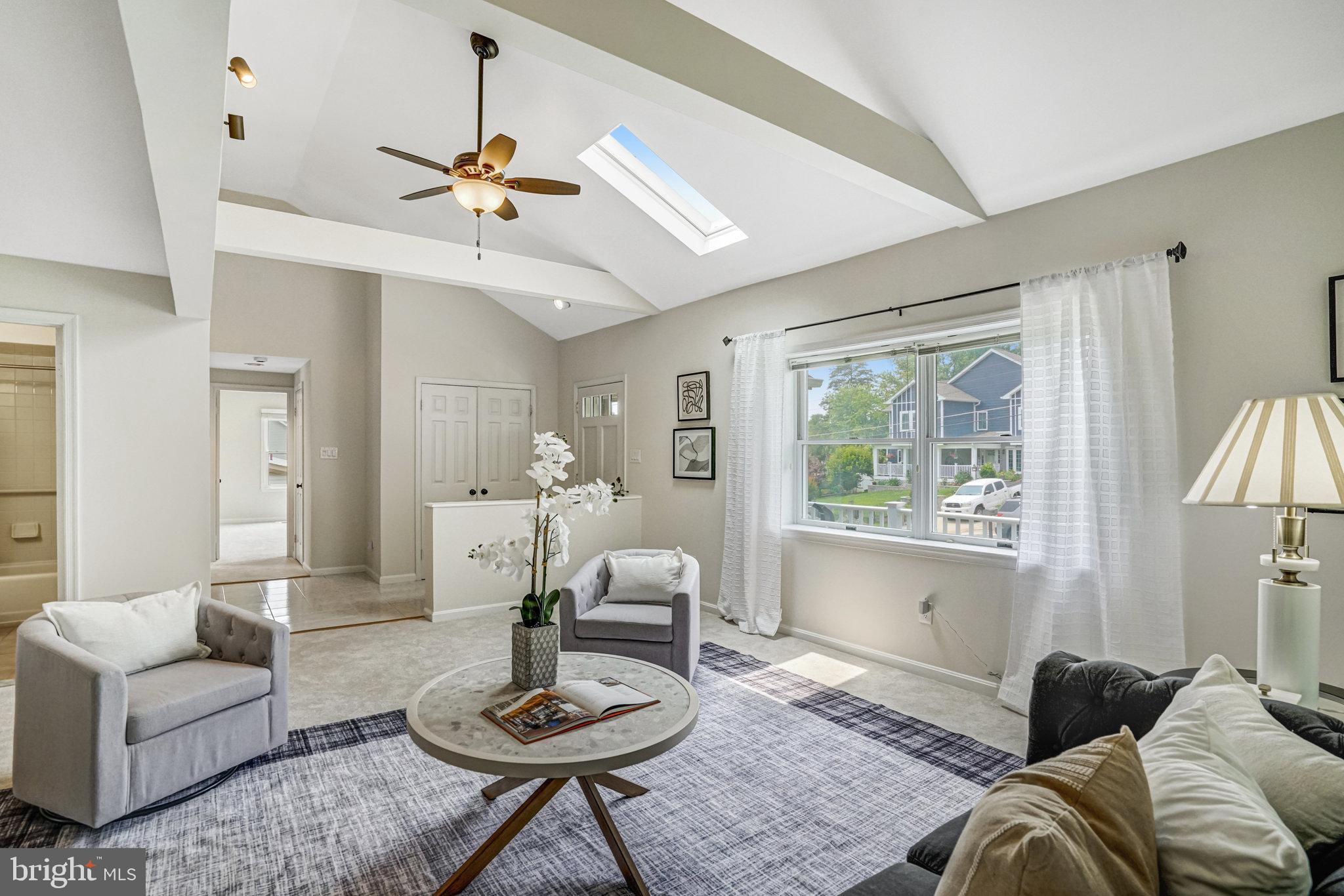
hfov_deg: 96.7
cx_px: 672
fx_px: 597
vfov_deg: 73.8
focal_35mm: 16
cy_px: 448
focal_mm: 16
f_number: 8
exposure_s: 1/250
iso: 1250
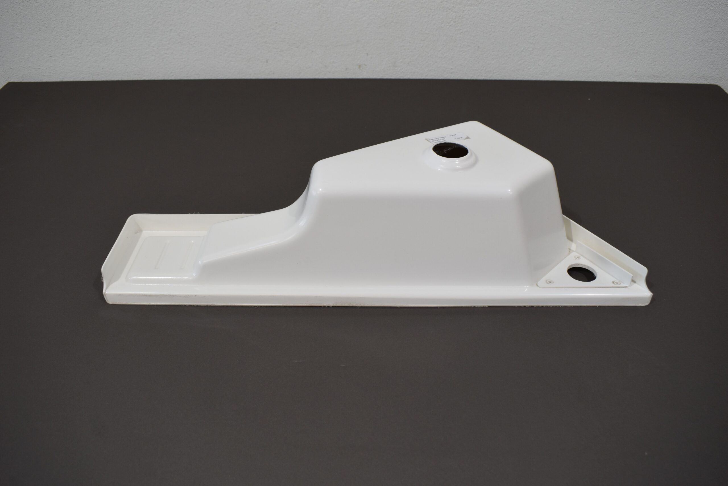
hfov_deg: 61.9
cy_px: 243
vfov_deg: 43.6
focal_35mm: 30
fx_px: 607
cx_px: 364
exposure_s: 1/125
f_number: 5.6
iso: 360
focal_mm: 20
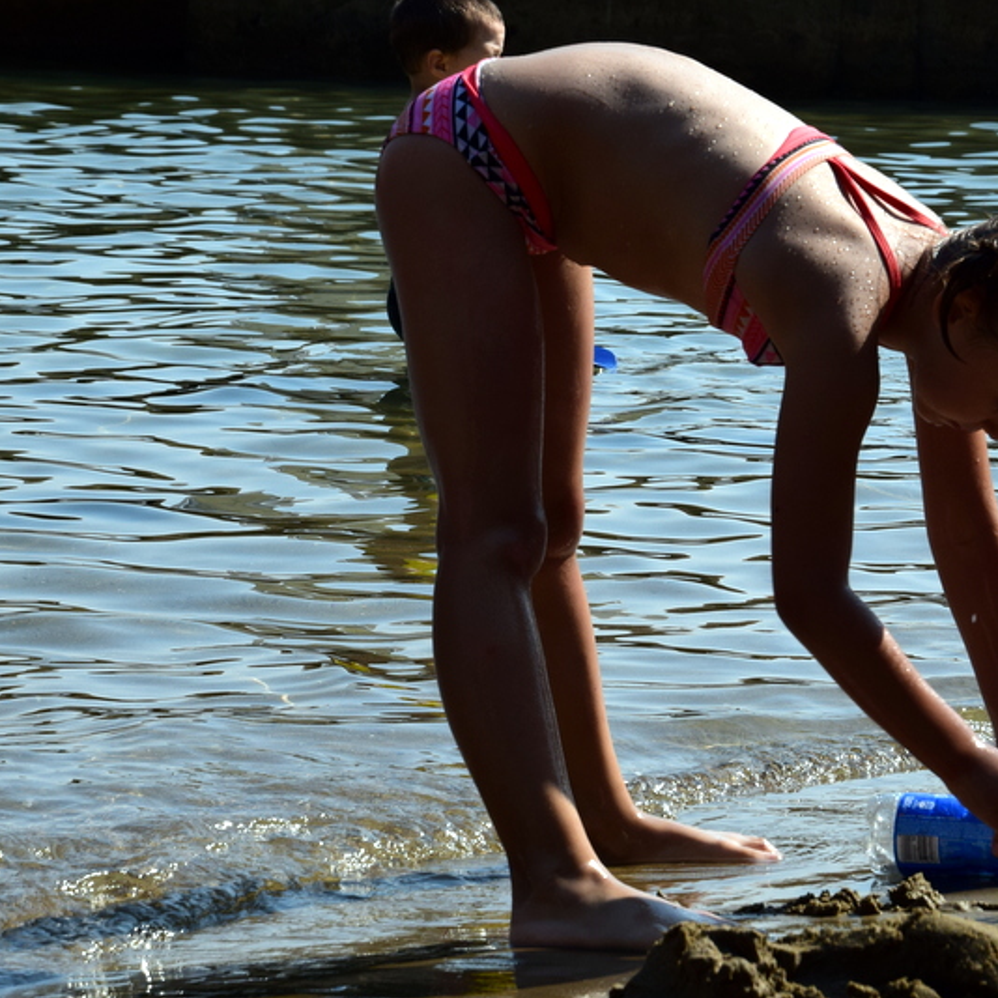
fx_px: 4371
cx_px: 725
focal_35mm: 134
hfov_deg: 13.0
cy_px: 499
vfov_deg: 13.0
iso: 400
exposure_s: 1/320
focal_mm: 70
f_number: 11
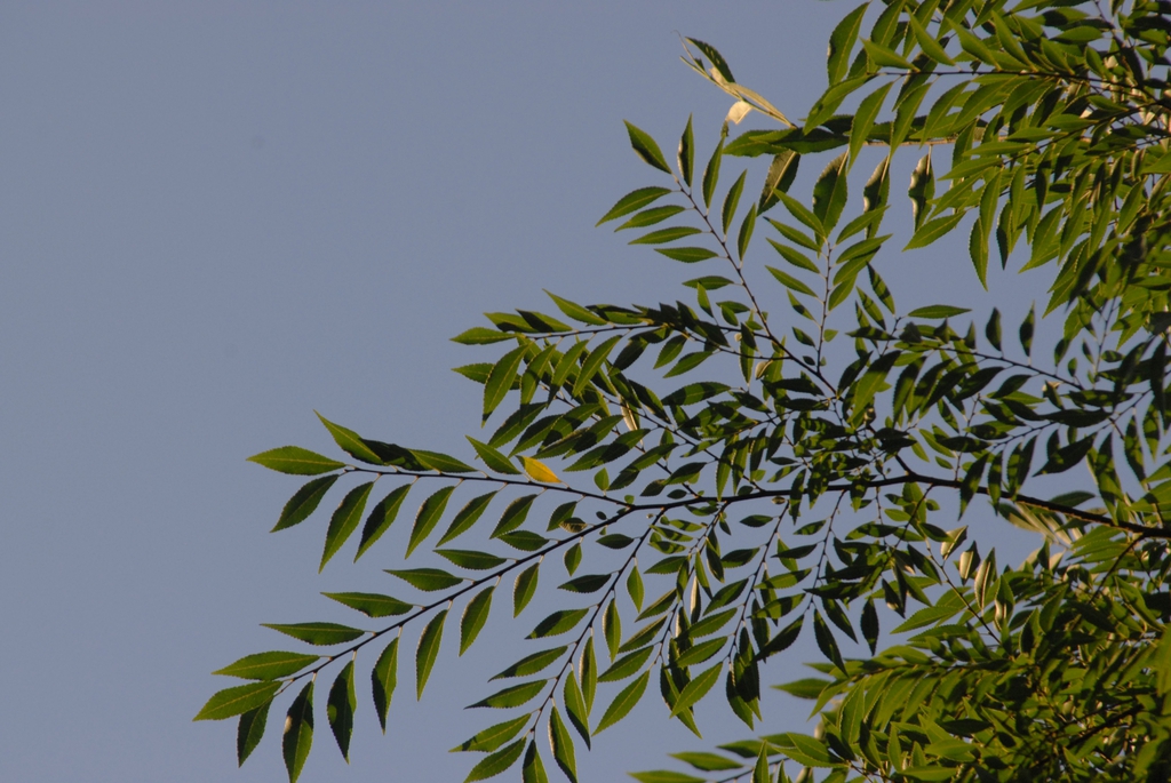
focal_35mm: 360
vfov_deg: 3.8
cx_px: 586
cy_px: 392
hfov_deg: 5.7
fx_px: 11721
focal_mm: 240
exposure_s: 1/250
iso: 400
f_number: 8
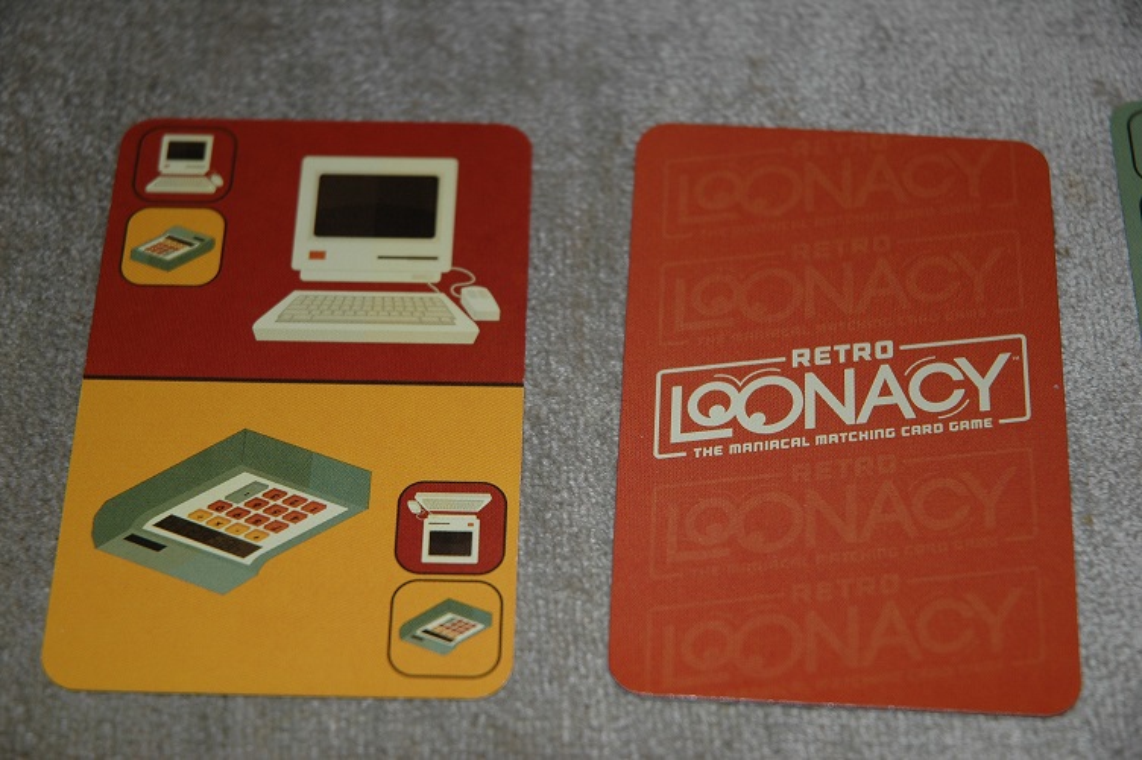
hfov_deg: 20.9
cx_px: 571
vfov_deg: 14.0
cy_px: 380
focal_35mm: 98
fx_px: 3090
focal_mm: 65
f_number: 4.5
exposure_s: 1/60
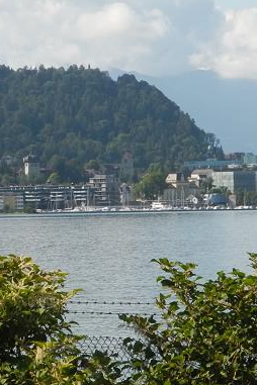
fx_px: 2591
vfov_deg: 8.5
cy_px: 192
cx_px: 119
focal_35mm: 242
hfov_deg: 5.7
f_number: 6.3
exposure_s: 1/1600
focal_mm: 37
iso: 400
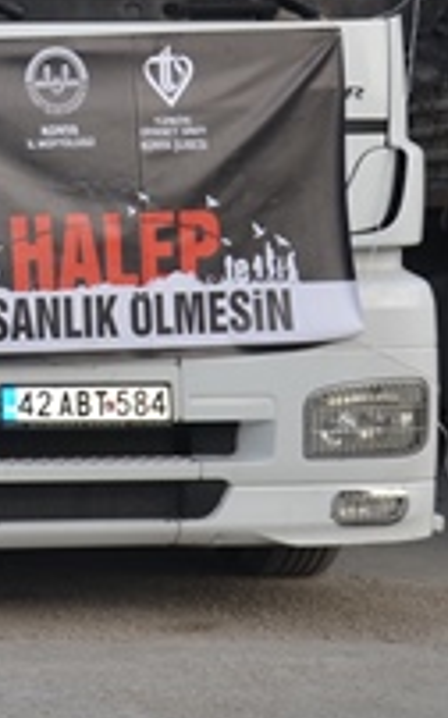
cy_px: 78
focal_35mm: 126
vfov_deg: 16.4
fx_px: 2465
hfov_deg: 9.5
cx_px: -533
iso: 125
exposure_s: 1/125
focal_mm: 26
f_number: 10
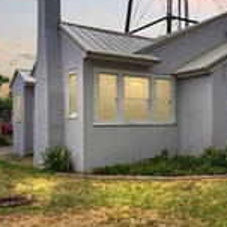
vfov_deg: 36.6
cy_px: 138
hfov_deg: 34.8
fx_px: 341
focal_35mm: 46
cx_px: 201
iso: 200
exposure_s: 1/250
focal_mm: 16
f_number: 8
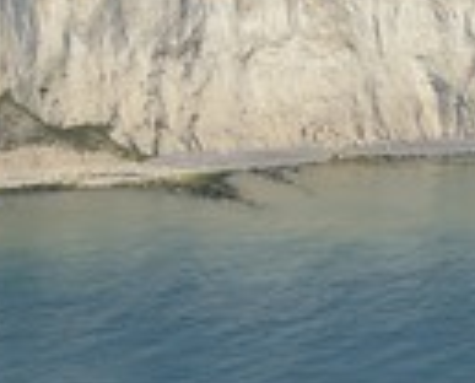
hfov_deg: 3.2
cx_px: 188
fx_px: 8587
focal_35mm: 609
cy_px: -122
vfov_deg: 2.6
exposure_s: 1/800
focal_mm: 200
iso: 400
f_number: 10
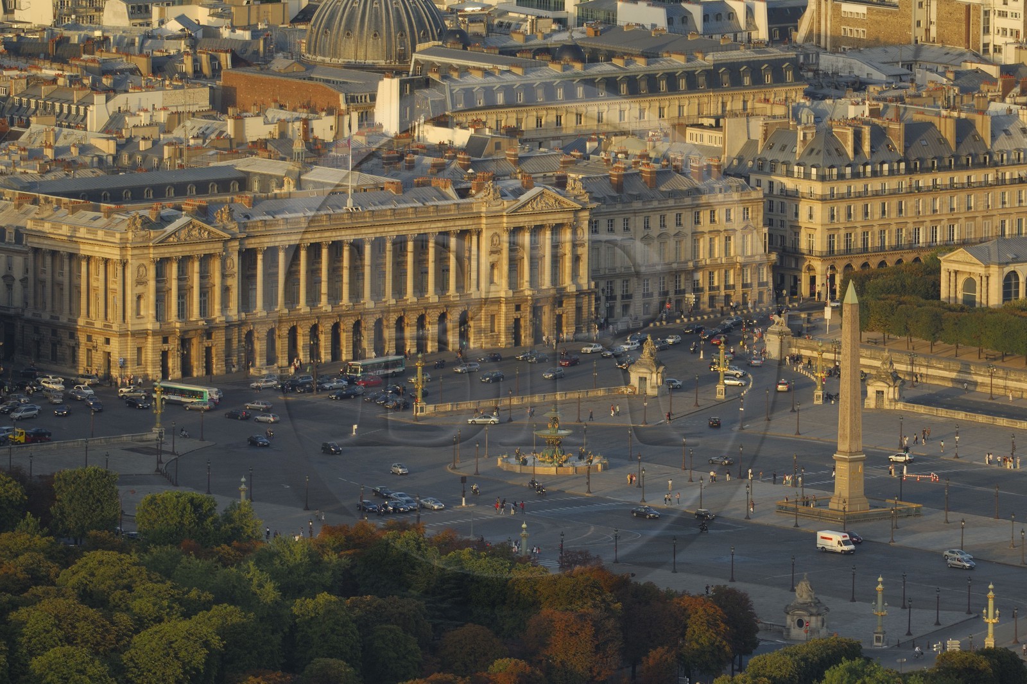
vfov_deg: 3.1
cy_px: 342
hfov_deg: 4.6
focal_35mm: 450
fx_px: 12834
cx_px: 514
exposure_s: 1/320
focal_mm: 300
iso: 100
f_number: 4
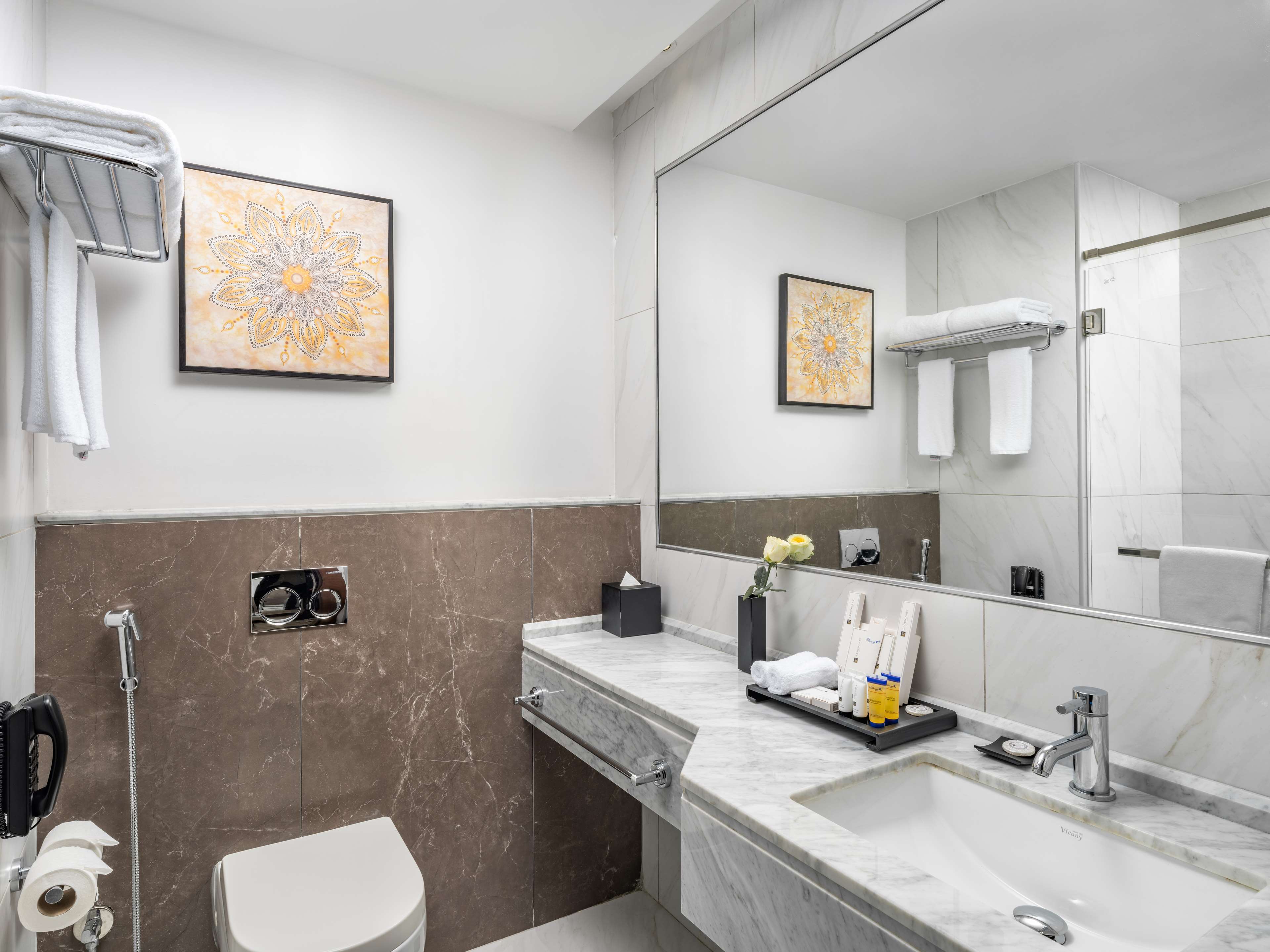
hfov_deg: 81.7
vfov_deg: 66.0
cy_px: 476
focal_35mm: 20
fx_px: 734
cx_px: 635
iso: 160
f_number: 16
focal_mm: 24.8
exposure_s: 1/30
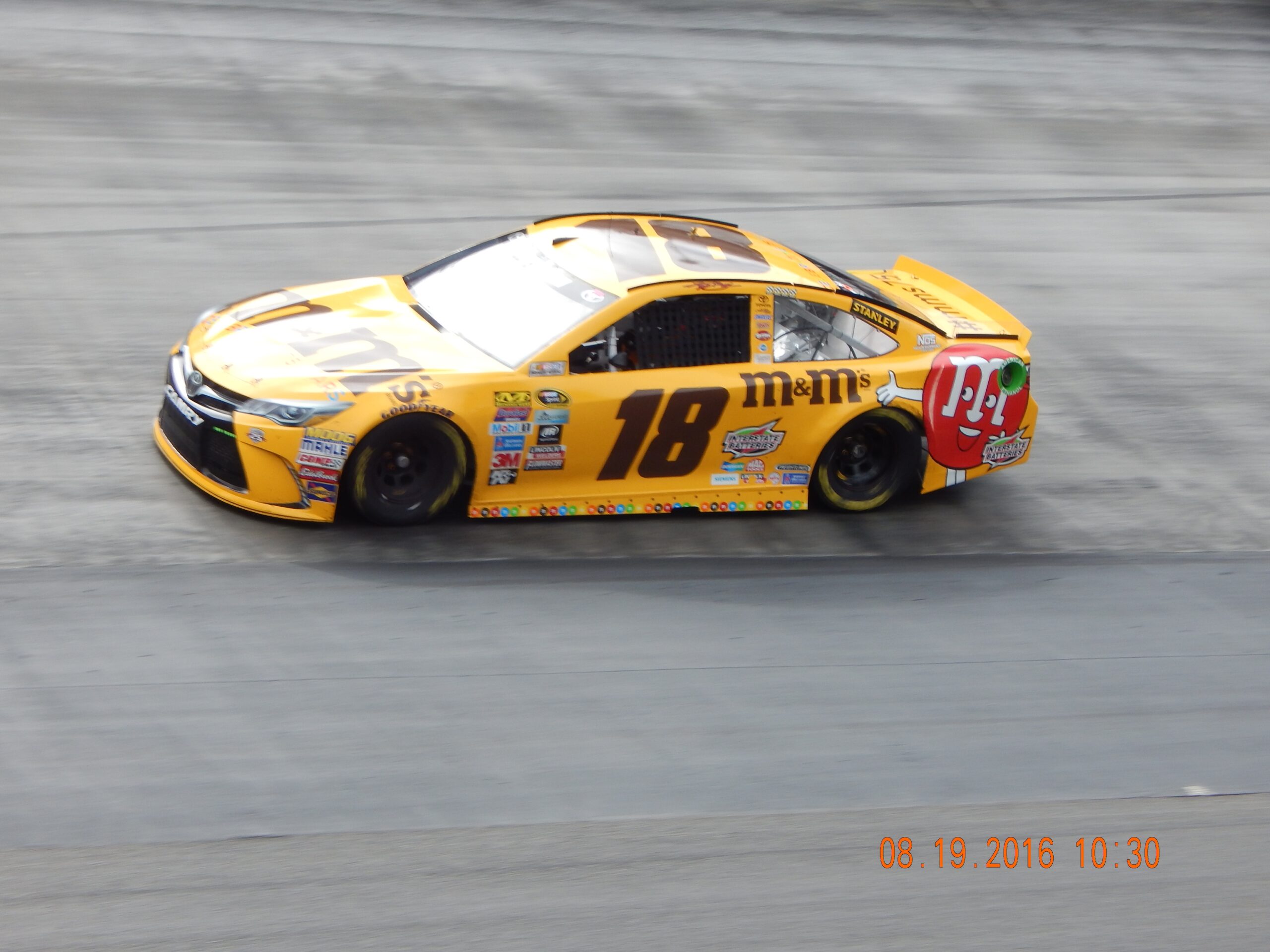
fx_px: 3412
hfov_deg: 21.1
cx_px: 635
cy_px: 476
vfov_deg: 15.9
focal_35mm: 93
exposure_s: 1/500
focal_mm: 16.6
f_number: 4.4
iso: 125
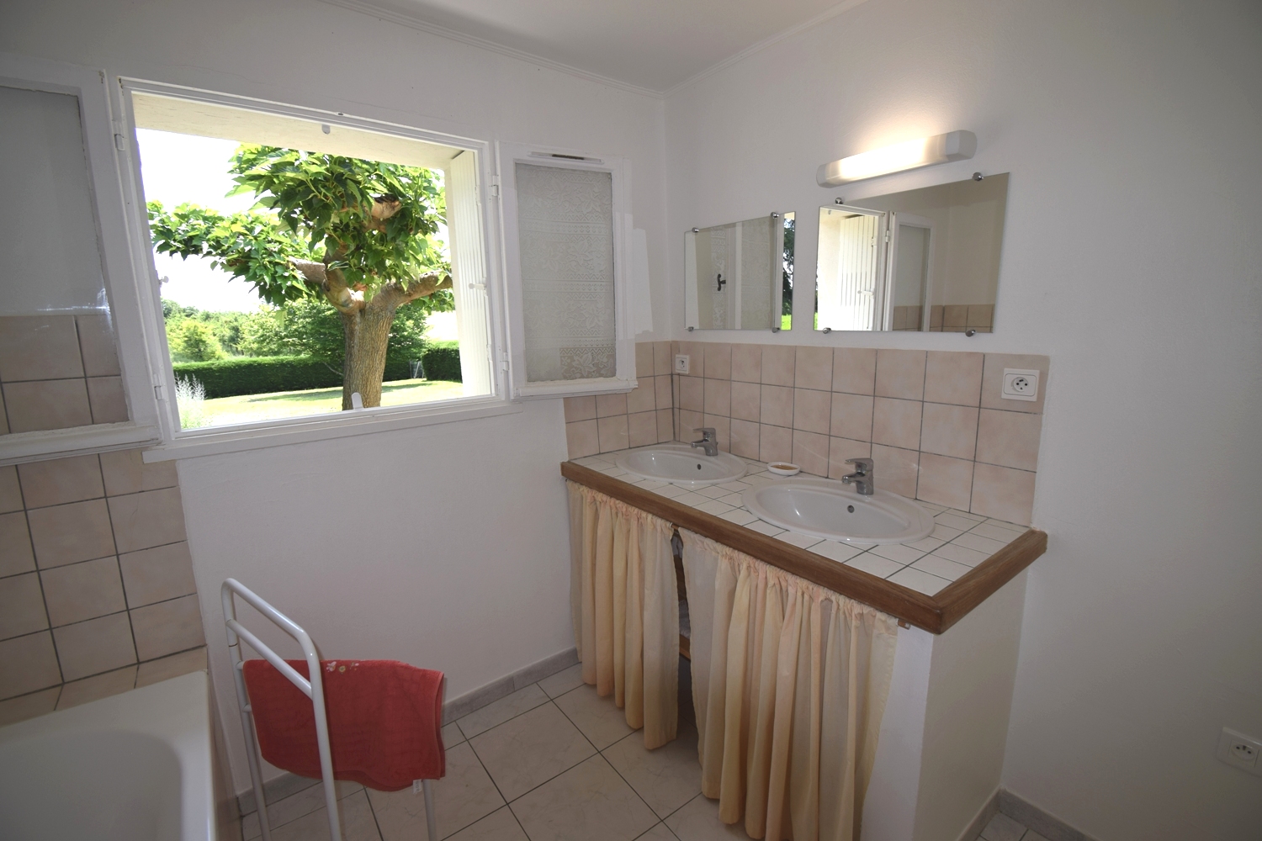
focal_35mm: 15
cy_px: 420
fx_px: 526
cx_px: 631
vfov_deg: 77.3
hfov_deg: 100.4
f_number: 5.6
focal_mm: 10
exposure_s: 1/125
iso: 100
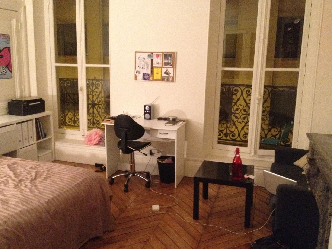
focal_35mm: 36
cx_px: 164
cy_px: 125
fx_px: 345
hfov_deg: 51.4
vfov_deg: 39.7
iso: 640
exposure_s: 1/15
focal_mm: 4.28
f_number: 2.4
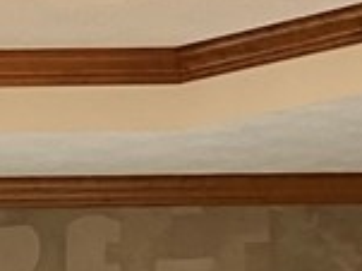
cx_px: -158
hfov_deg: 10.1
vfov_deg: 7.0
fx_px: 1985
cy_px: 794
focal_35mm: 190
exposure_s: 1/60
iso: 64
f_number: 1.8
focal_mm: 3.99
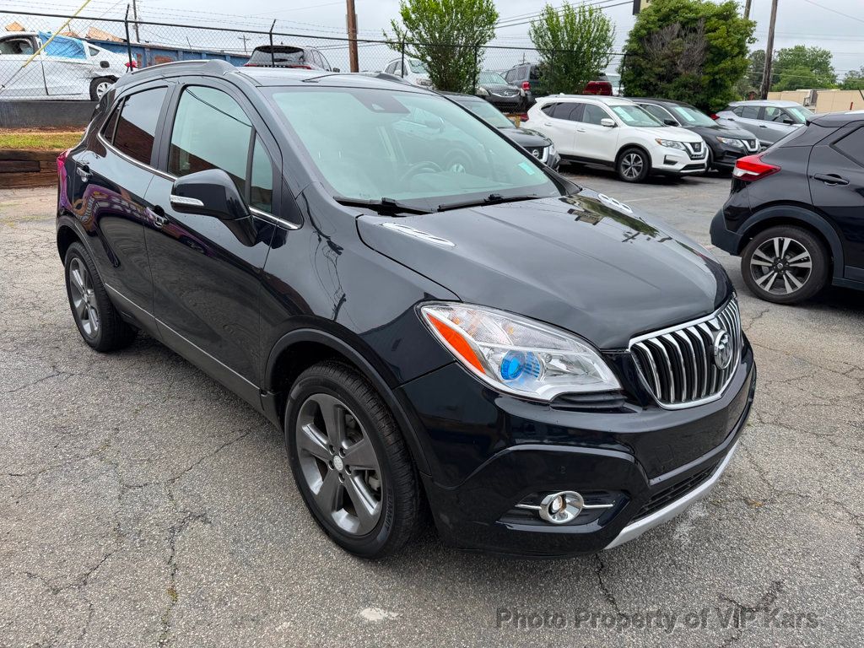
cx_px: 432
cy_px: 324
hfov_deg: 71.6
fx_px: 599
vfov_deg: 56.8
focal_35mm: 24
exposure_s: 1/1493
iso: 80
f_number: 1.78
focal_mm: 6.76
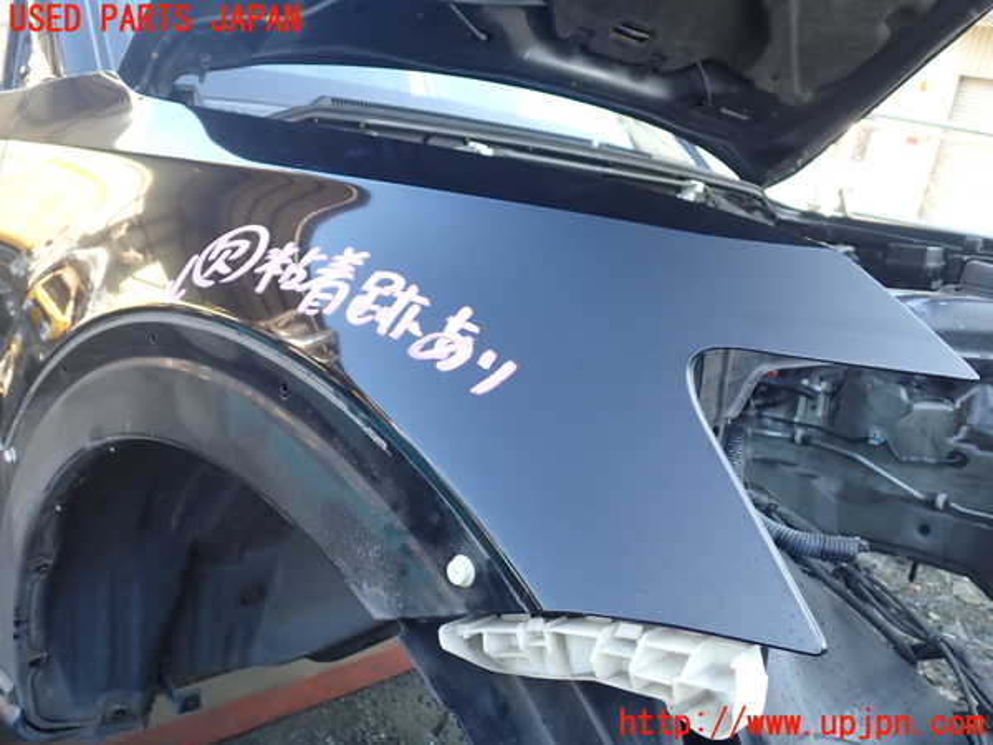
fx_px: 861
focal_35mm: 30
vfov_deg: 46.8
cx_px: 496
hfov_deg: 60.0
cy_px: 372
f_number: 2.3
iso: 100
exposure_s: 1/80
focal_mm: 5.4
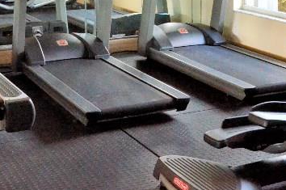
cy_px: -55
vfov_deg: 16.5
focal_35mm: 78
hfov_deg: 25.8
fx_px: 619
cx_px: 206
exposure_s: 1/30
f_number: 9
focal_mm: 18
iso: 3200
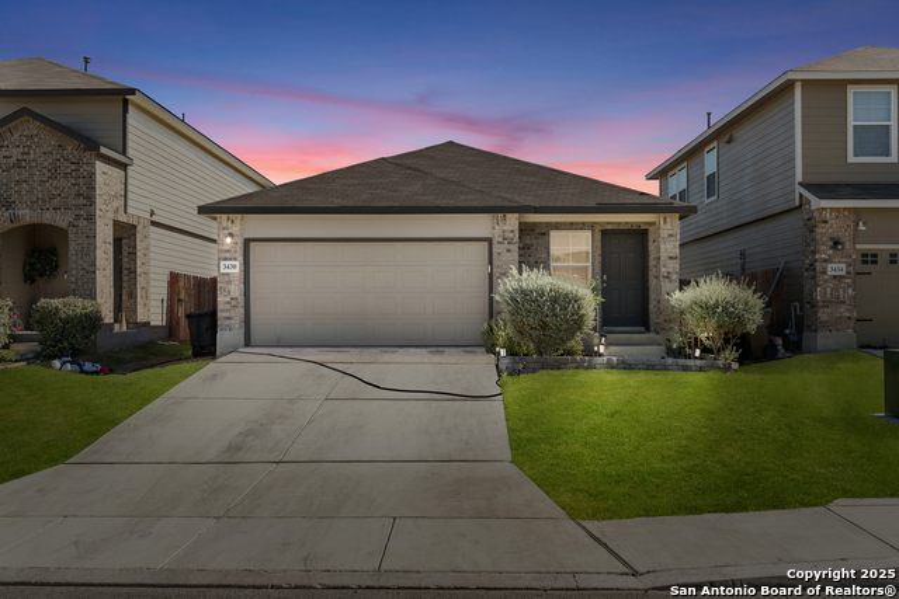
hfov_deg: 62.8
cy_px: 300
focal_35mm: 30
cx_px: 450
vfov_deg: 44.3
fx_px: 737
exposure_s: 1/640
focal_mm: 29.5
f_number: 8
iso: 800
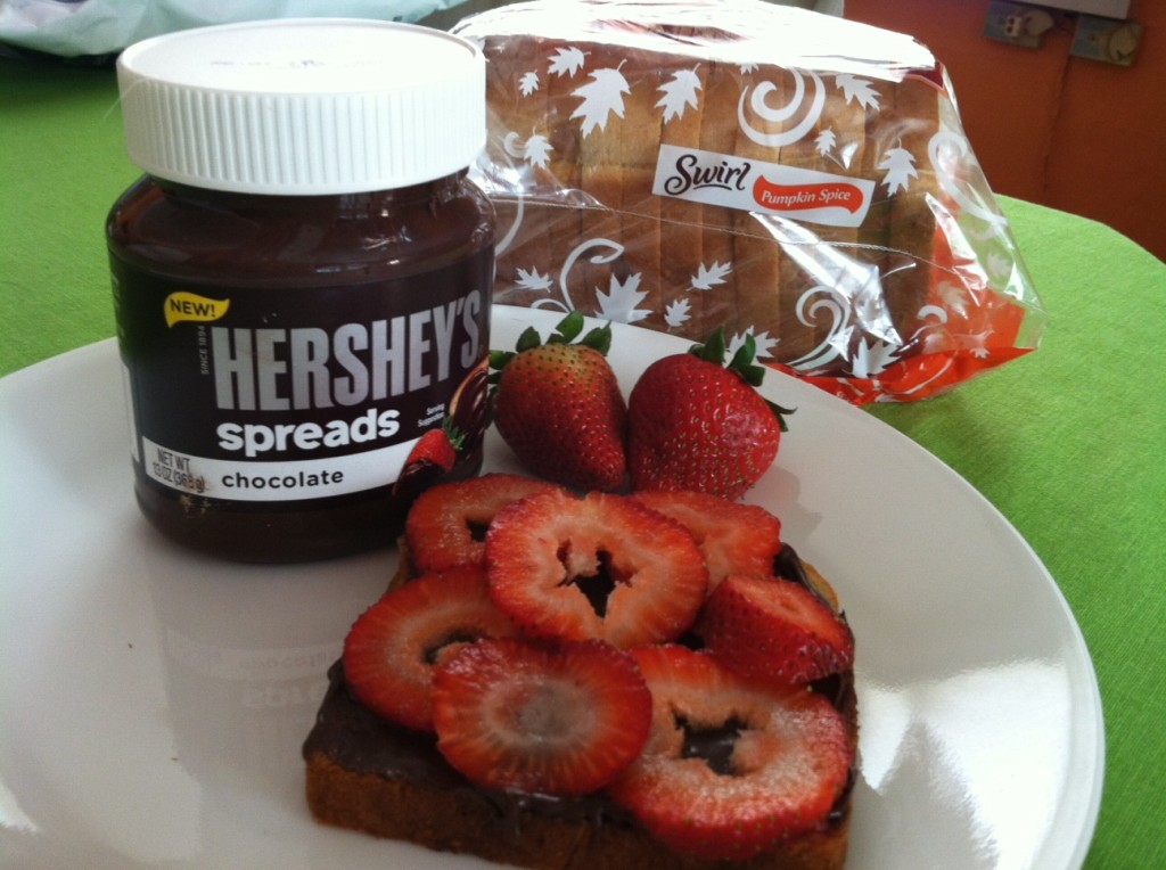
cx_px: 583
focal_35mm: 35
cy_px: 435
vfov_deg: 40.6
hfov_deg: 52.7
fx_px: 1177
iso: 125
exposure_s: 1/15
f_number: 2.8
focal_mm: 3.85
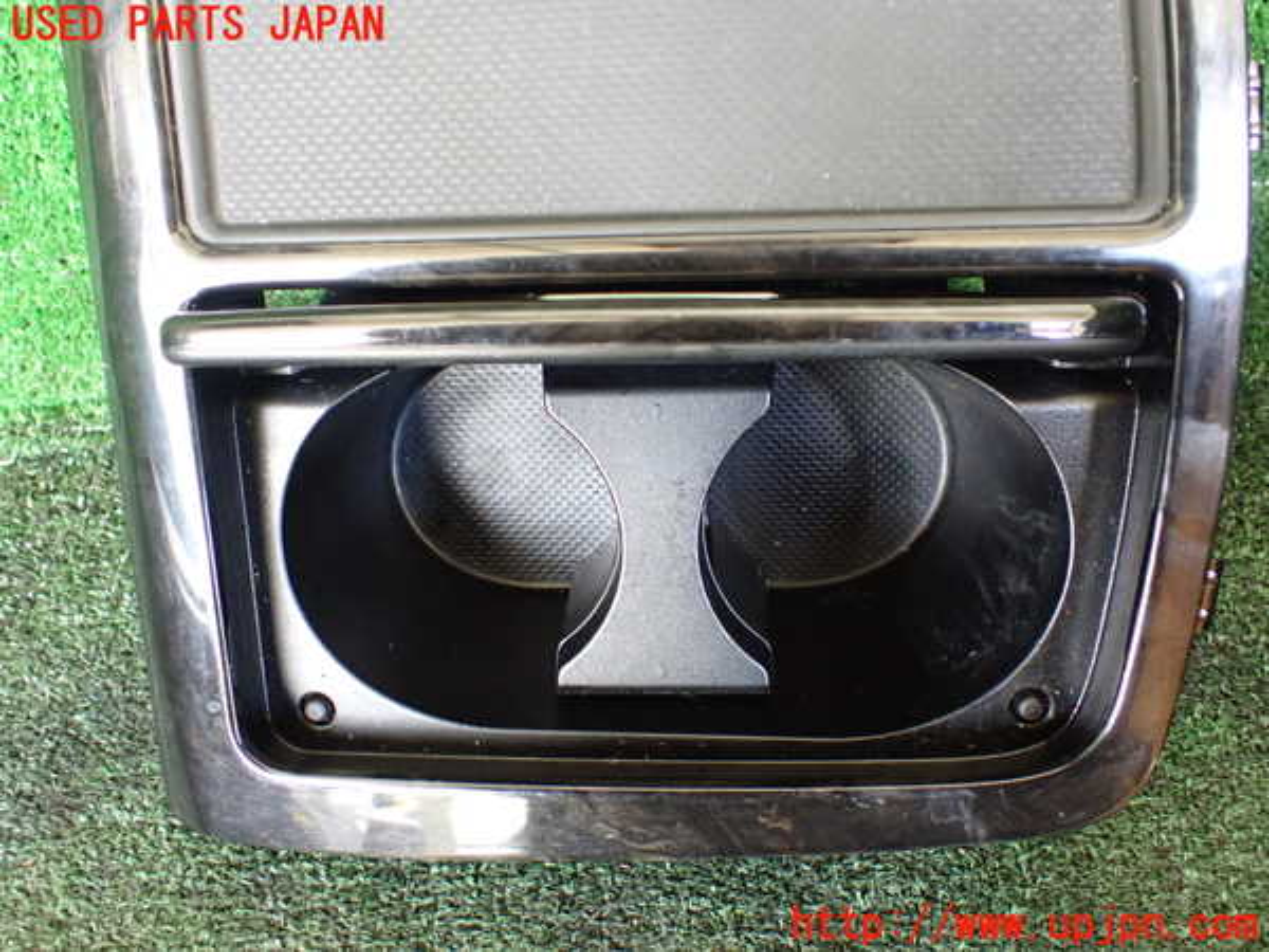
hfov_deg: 60.0
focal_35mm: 30
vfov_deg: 46.8
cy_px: 476
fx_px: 1100
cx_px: 634
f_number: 2.3
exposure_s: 1/30
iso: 800
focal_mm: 5.4
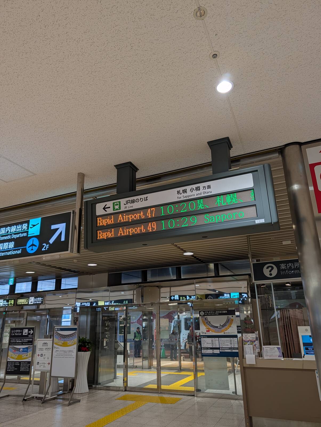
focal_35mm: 24
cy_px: 214
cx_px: 160
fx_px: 296
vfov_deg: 71.5
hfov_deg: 56.9
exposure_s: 1/422
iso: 27
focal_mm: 6.9
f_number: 1.68
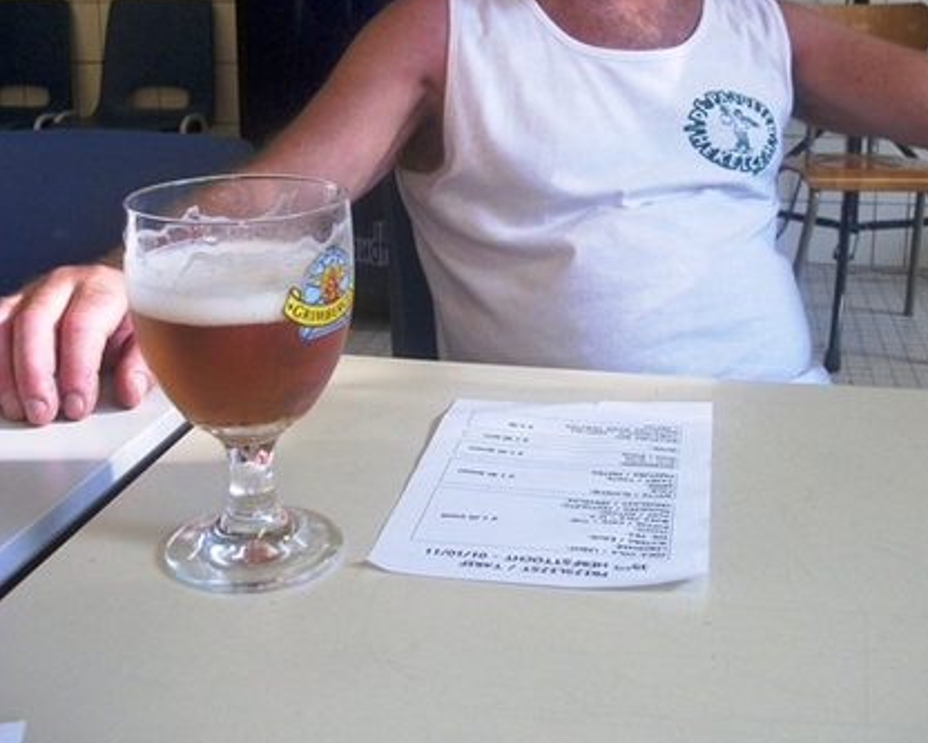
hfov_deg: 41.1
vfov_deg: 32.8
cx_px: 500
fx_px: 1236
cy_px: 178
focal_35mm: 45
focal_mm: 5.7
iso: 206
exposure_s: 1/60
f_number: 2.9
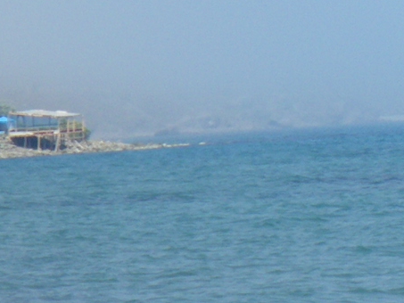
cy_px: -238
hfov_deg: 5.4
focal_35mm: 355
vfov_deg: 4.2
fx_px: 4144
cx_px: 1059
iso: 50
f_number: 4.6
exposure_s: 1/320
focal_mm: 11.1
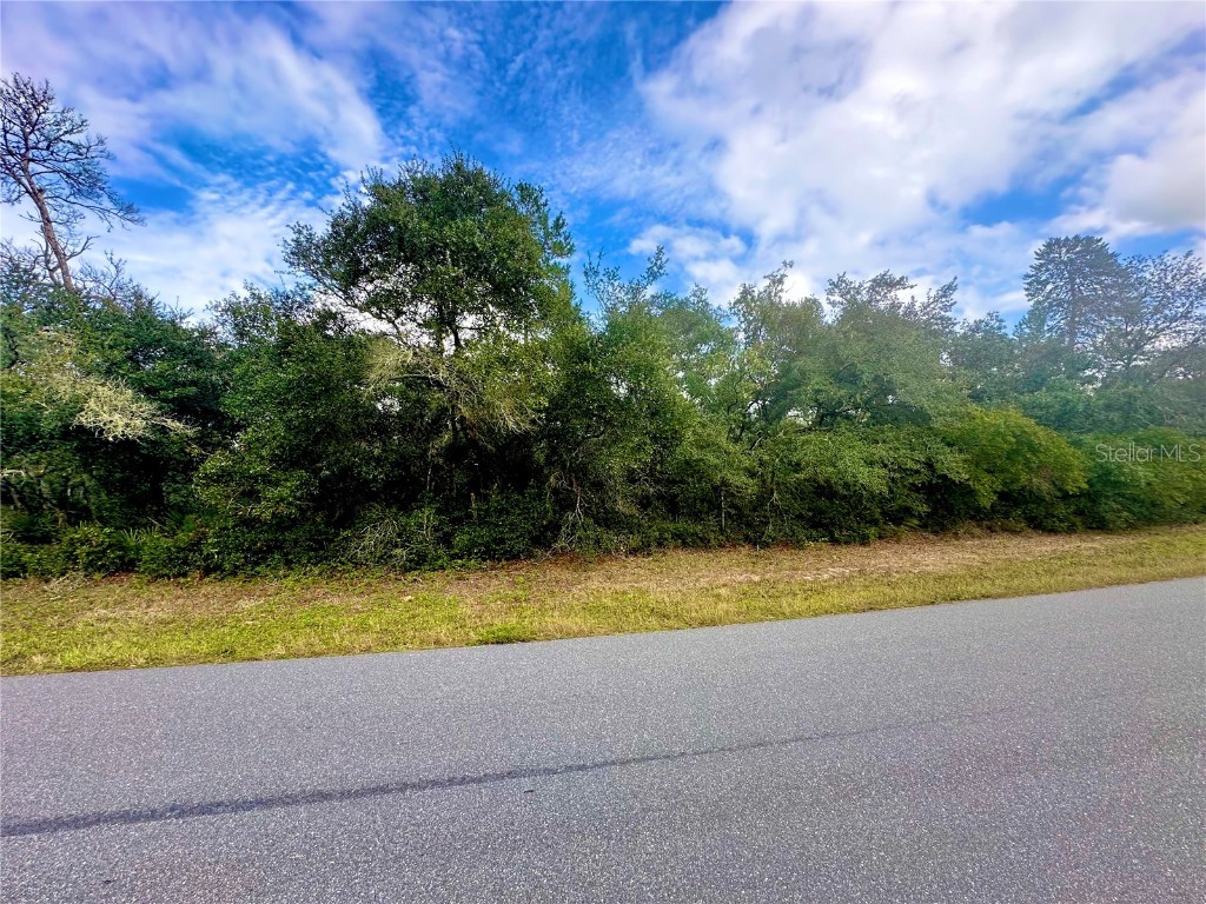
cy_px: 452
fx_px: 488
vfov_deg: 85.7
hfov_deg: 102.1
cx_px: 603
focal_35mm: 14
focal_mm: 2.22
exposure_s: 1/327
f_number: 2.2
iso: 40
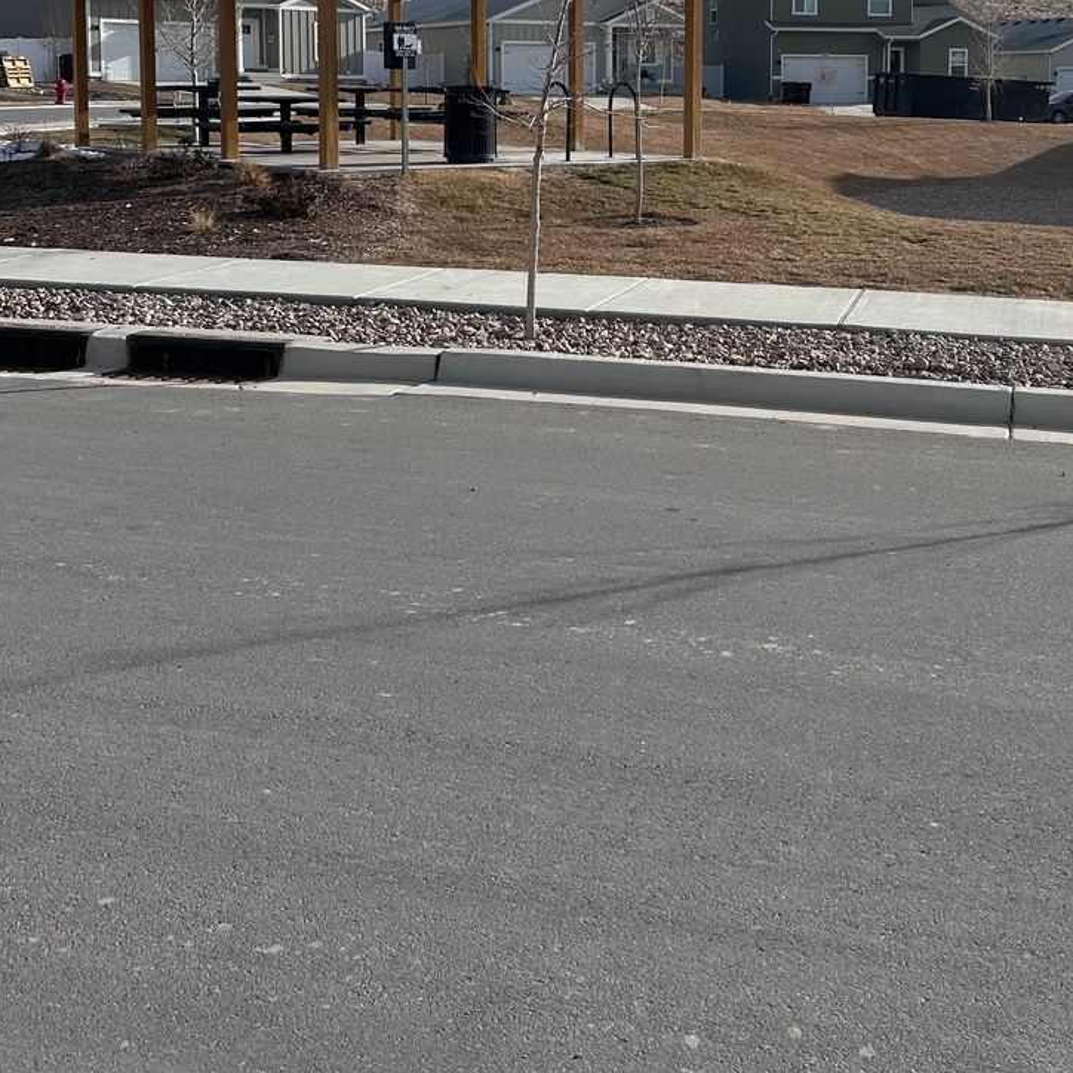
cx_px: 660
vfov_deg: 36.1
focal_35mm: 45
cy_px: 187
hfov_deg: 37.4
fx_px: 1578
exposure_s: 1/7042
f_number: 1.78
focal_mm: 6.86
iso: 80
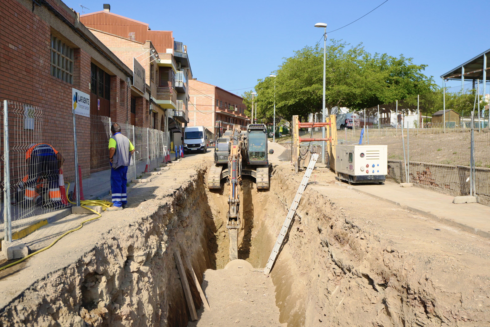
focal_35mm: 31
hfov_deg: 60.3
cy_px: 164
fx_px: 422
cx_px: 245
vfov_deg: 42.3
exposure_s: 1/1600
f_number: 2.8
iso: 100
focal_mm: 21.3
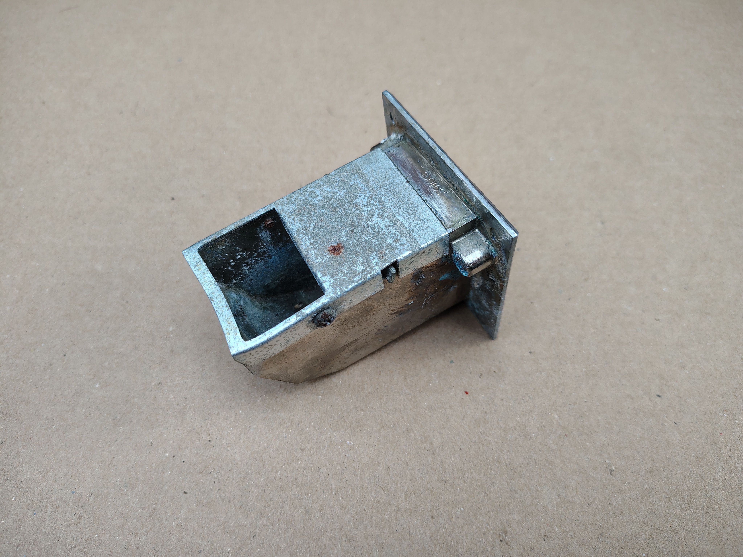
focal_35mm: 24
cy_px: 278
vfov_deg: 56.8
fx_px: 515
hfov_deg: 71.6
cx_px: 372
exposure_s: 1/100
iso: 125
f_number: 1.8
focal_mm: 5.56
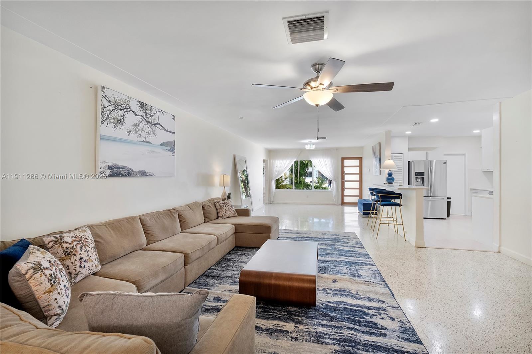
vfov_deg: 77.3
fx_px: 222
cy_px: 177
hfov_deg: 100.4
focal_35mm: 15
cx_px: 266
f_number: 6.4
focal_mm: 10
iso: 1600
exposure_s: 1/40
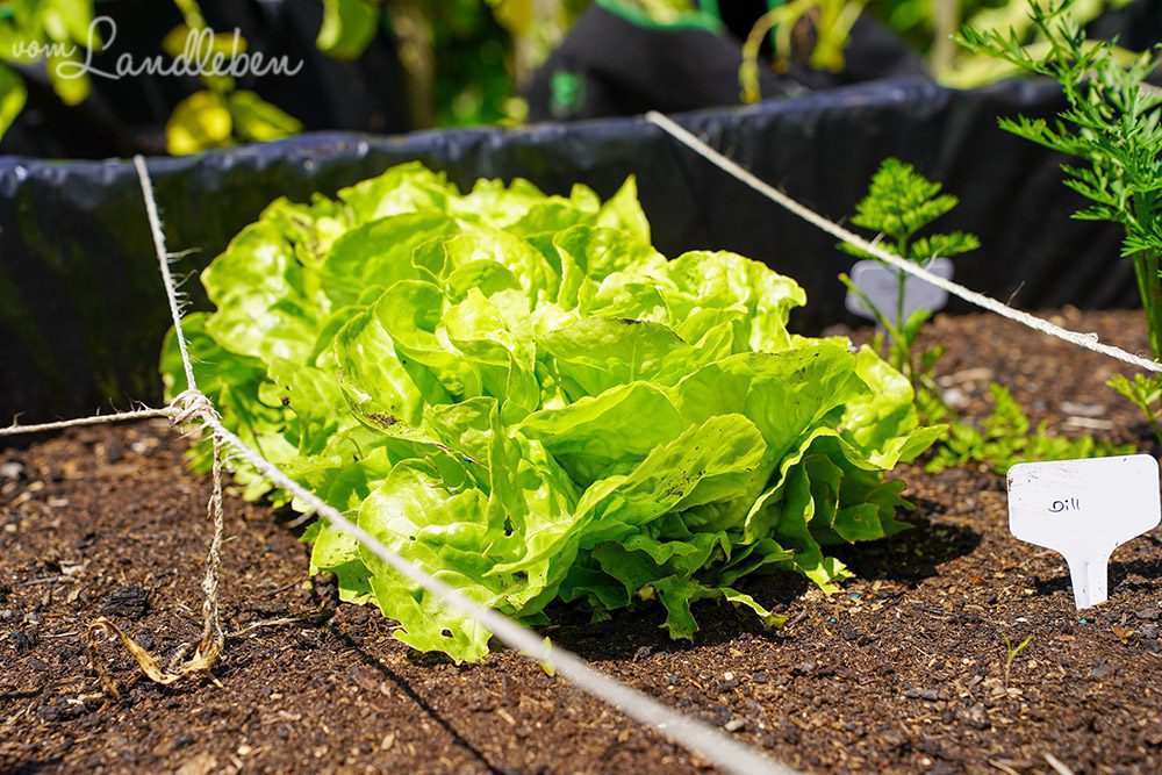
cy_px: 388
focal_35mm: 63
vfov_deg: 21.6
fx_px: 2034
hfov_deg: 31.9
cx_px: 581
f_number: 5
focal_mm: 63
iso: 100
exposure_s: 1/500
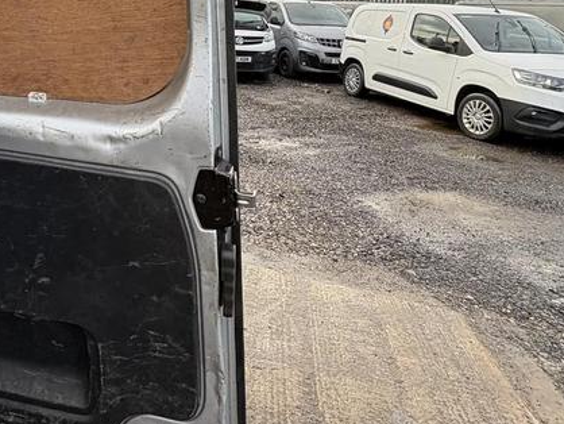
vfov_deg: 42.9
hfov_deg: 55.0
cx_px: 100
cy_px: 43
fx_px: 489
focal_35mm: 30
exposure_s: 1/130
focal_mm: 2.22
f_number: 2.2
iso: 40
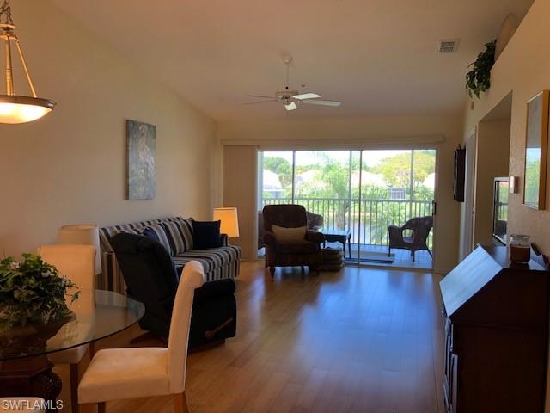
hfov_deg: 63.4
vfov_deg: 49.7
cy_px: 206
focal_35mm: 28
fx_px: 445
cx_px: 275
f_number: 1.8
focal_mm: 4
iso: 64
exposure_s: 1/120
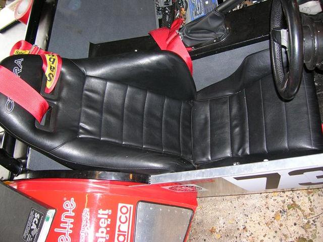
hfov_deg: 54.0
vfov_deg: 41.7
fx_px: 317
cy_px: 121
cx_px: 162
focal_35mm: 34
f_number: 2.9
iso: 111
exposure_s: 1/60.1
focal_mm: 5.7
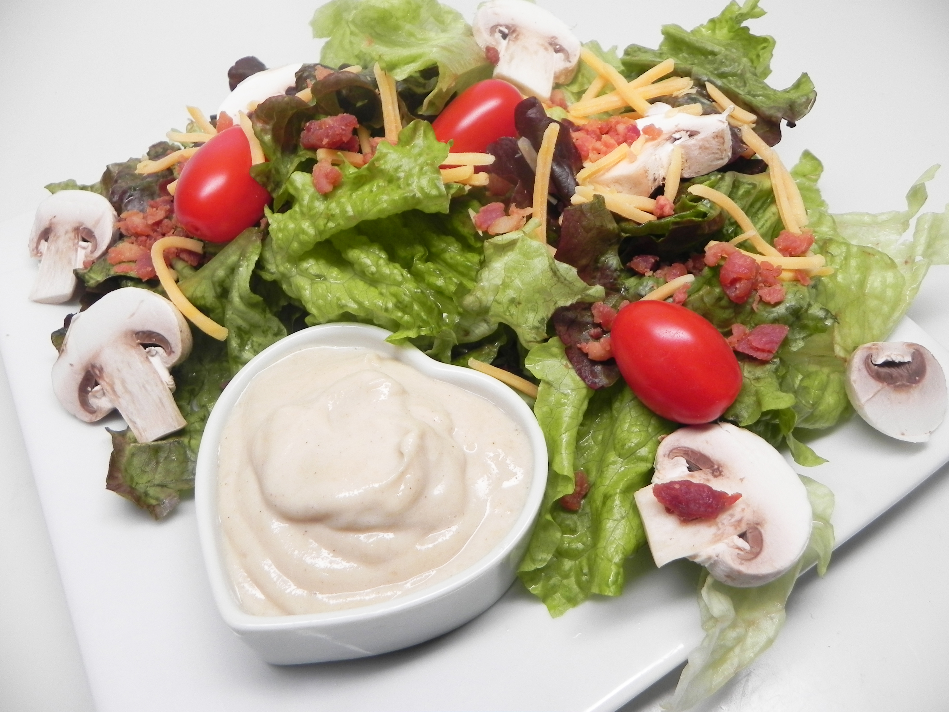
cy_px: 356
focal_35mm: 26
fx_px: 713
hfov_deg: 67.3
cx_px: 474
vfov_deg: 53.1
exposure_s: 1/59.2
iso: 160
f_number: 2.8
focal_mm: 4.6
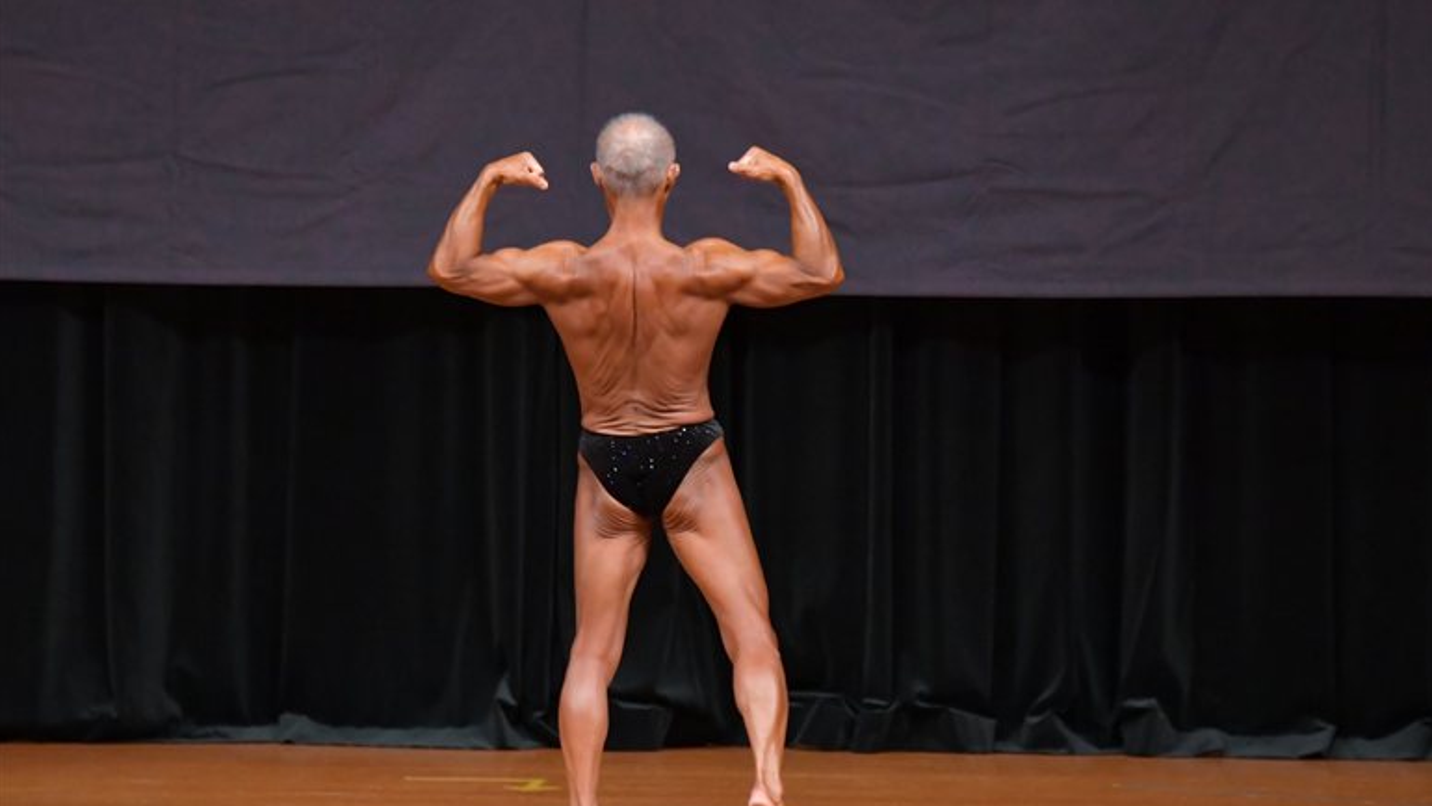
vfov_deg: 4.3
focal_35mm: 284
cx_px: 718
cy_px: 444
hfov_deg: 7.6
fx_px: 10786
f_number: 5.6
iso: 5000
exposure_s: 1/400
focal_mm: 180
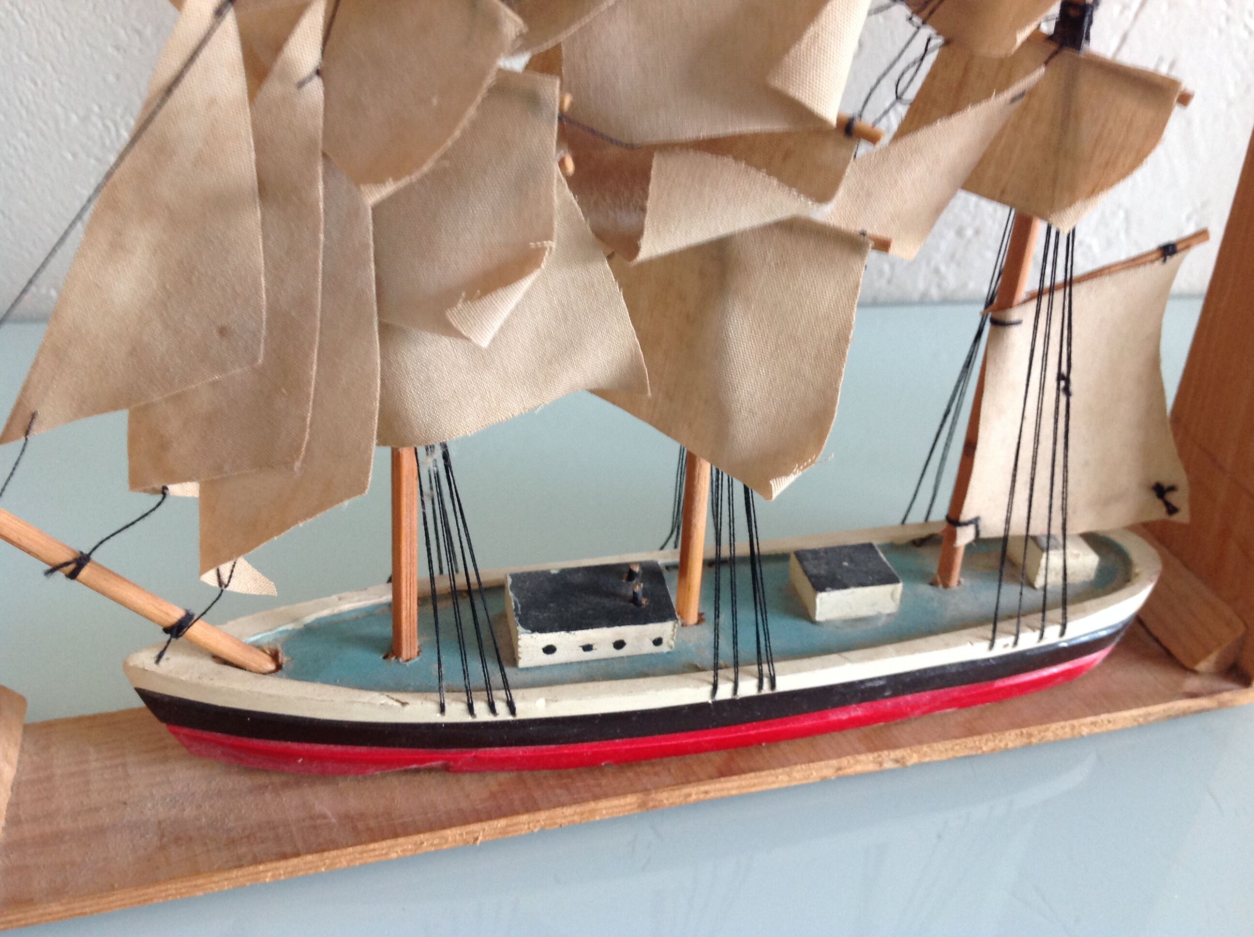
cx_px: 627
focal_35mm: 35
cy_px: 468
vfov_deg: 40.6
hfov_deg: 52.7
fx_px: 1266
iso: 125
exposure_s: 1/15
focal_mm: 4.28
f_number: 2.4
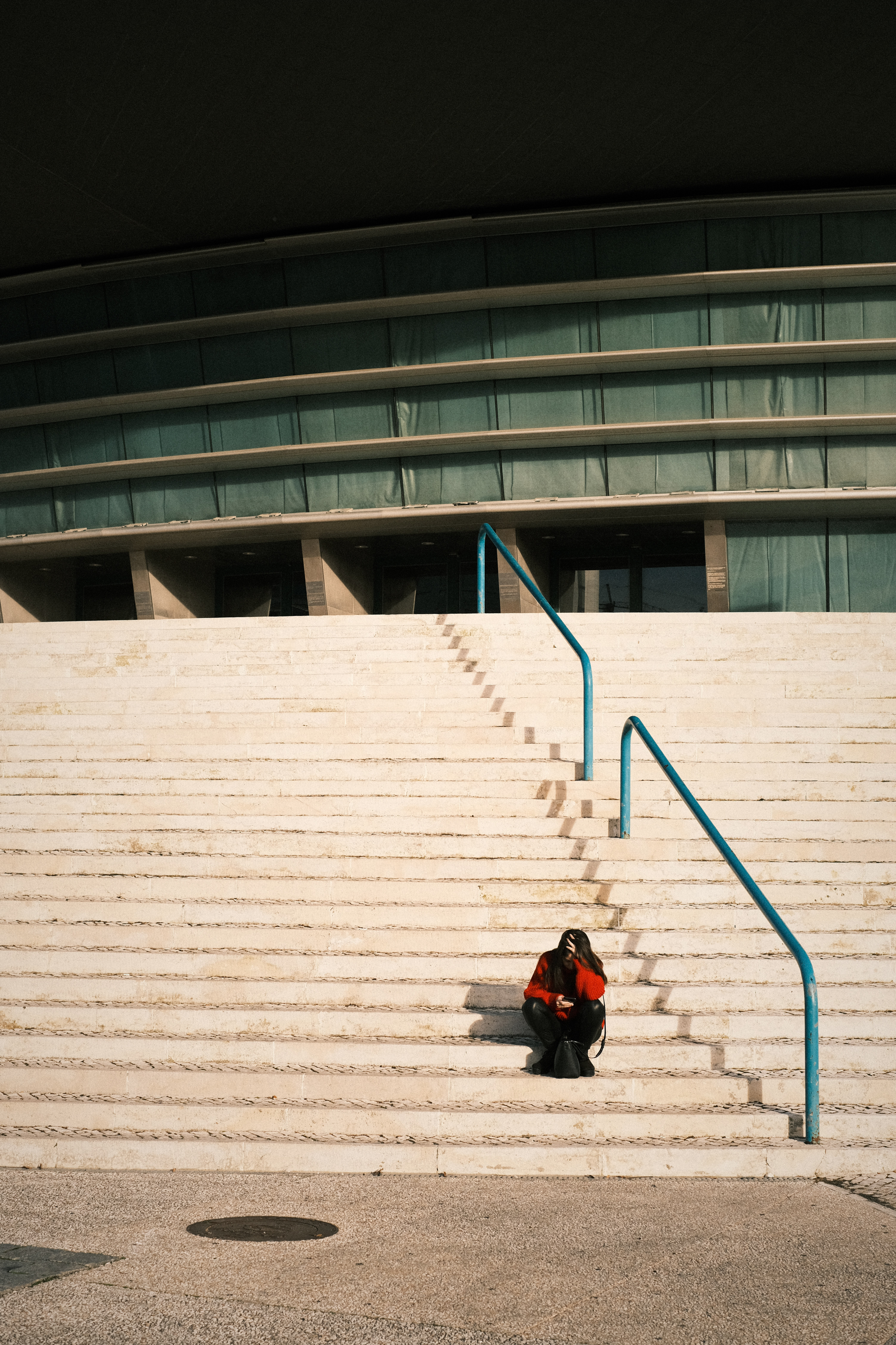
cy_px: 672
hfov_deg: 25.5
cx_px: 448
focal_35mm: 53
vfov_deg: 37.5
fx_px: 1979
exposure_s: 1/1500
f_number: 4.5
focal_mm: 35
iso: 320
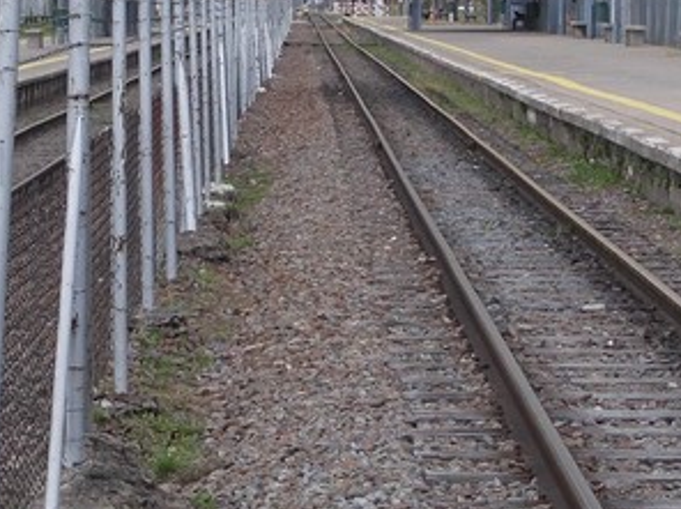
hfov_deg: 10.8
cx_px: 223
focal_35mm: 184
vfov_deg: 8.0
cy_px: 134
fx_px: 3614
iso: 80
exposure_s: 1/250
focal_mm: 10
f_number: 4.3
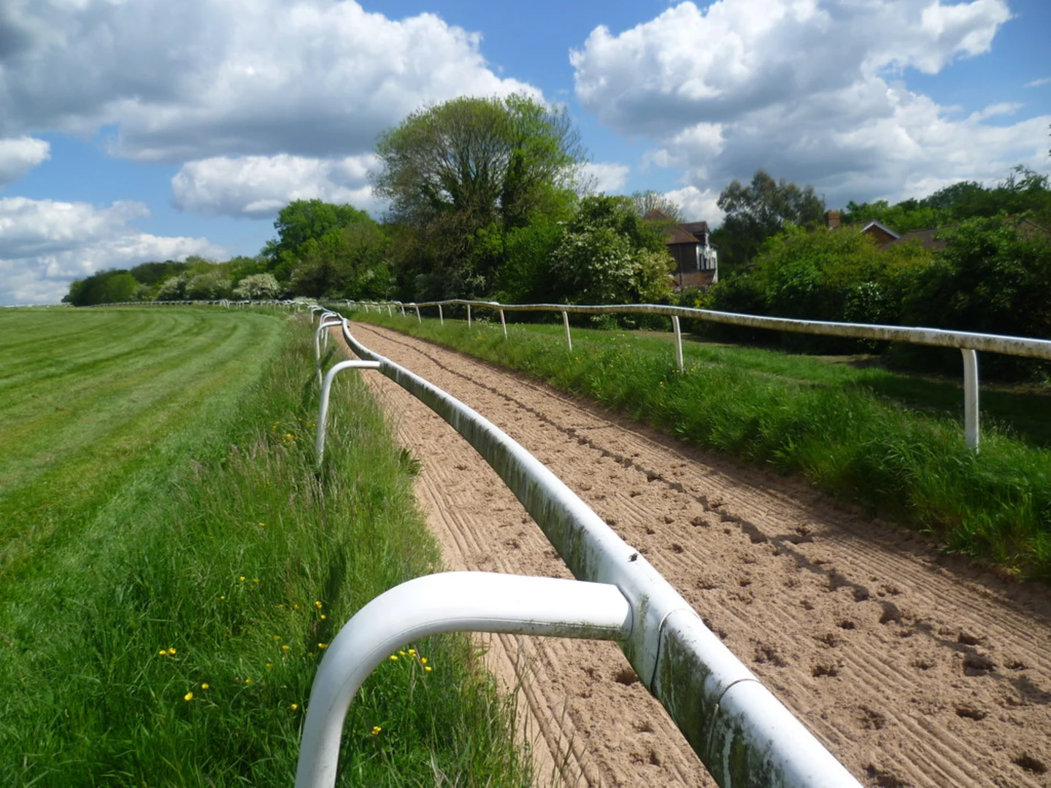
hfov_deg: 63.4
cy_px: 394
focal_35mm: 28
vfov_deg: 49.7
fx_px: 850
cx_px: 526
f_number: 9
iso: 80
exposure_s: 1/160
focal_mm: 5
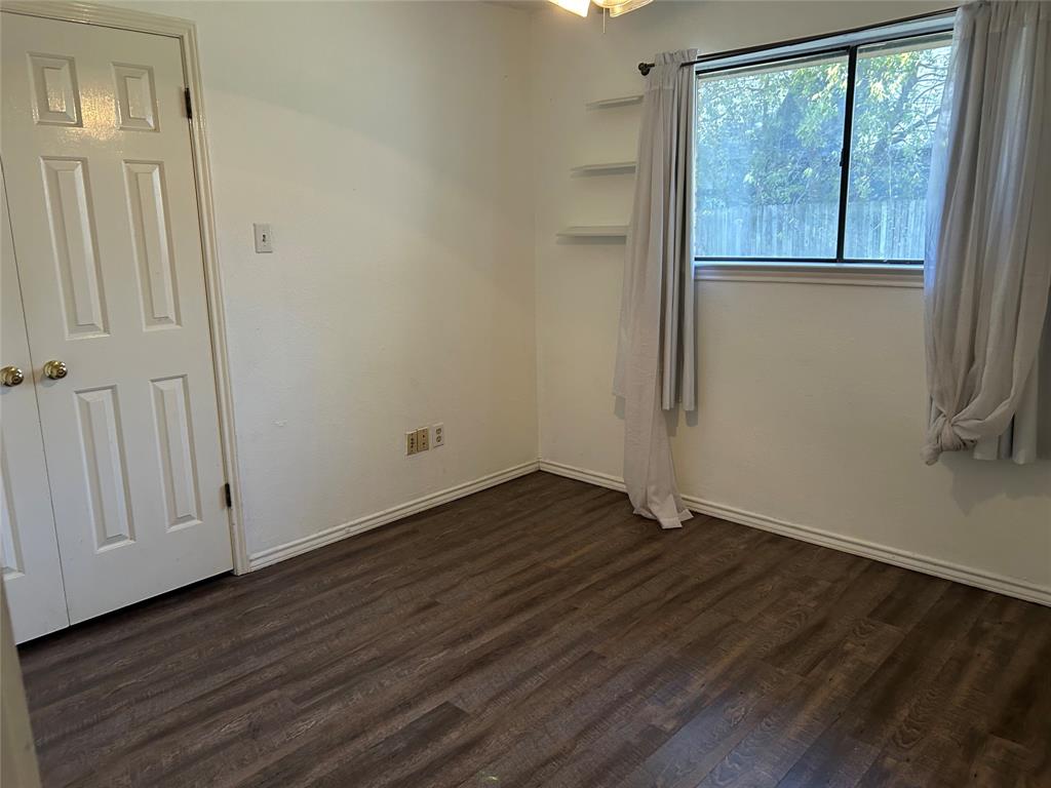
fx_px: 789
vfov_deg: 53.1
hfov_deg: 67.3
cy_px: 394
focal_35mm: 26
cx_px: 526
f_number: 1.5
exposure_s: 1/60
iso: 200
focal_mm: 5.7
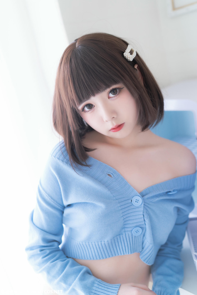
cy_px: 148
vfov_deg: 54.4
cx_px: 98
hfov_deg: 37.9
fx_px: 287
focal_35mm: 35
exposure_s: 1/100
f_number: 2
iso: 500
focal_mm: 35
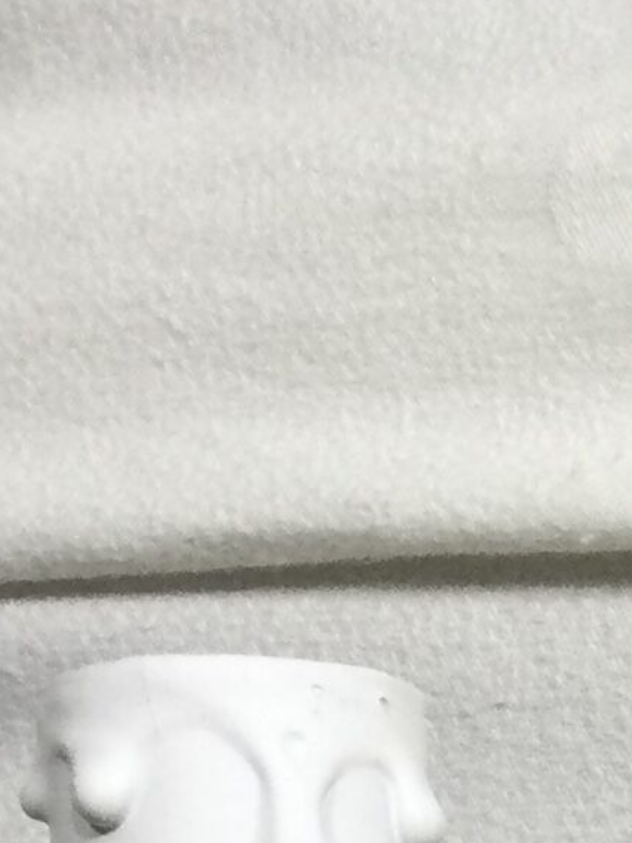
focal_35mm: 178
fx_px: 4333
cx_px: 1469
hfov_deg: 7.8
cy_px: 1937
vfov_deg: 9.9
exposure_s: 1/33
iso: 25
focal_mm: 3.3
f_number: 2.4
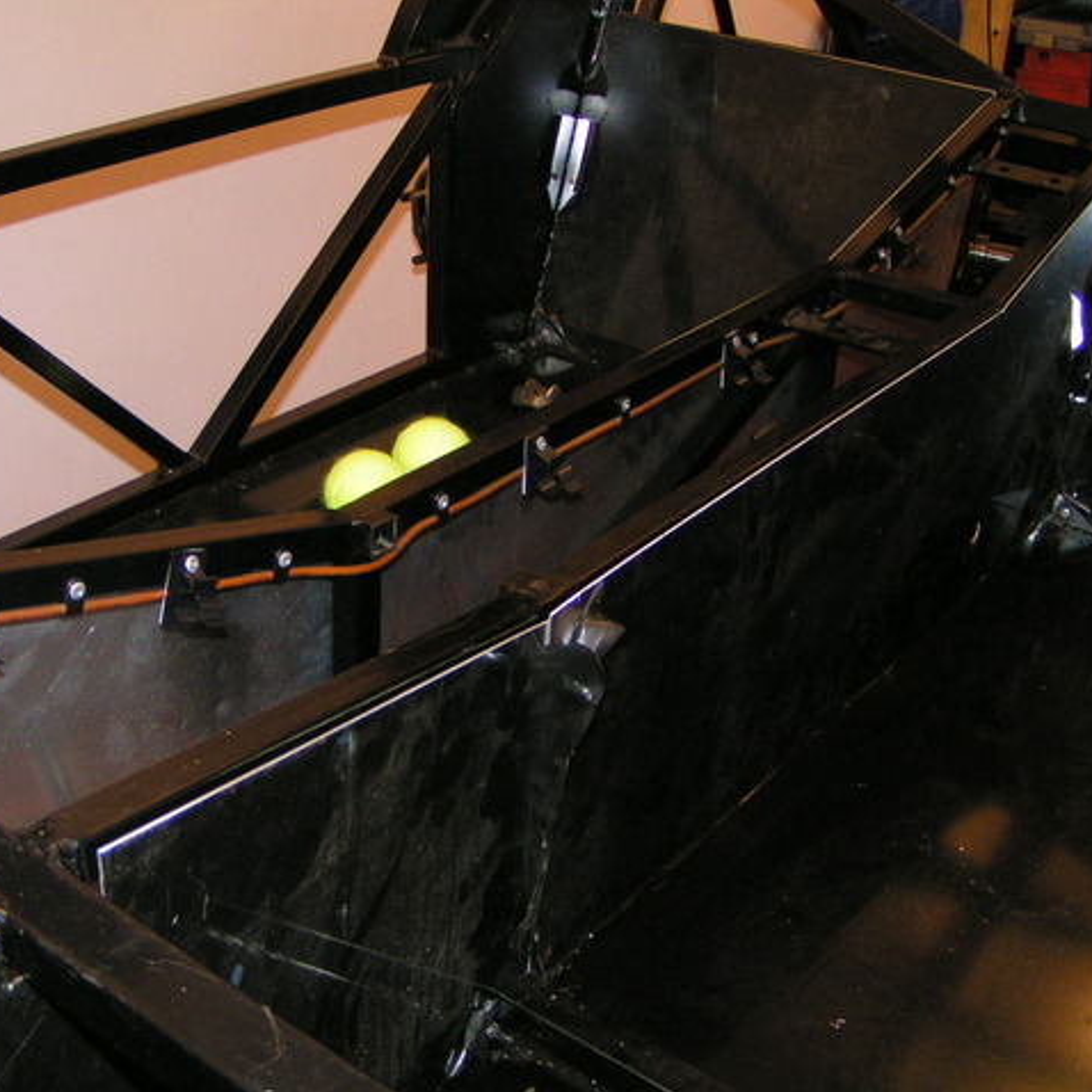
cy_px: 546
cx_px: 480
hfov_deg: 37.5
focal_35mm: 45
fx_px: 1606
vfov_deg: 37.6
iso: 200
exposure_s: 1/40
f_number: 2.8
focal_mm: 5.8
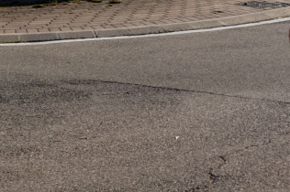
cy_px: -26
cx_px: 408
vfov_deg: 9.3
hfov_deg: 13.4
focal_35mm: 146
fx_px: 1175
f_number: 8
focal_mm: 24
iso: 100
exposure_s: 1/200
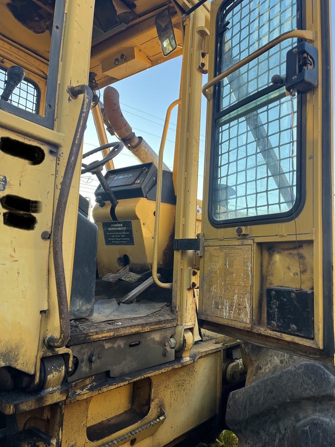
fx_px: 335
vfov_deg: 67.3
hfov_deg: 53.1
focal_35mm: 26
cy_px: 224
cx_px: 168
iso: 40
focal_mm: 5.1
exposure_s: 1/274
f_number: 1.6
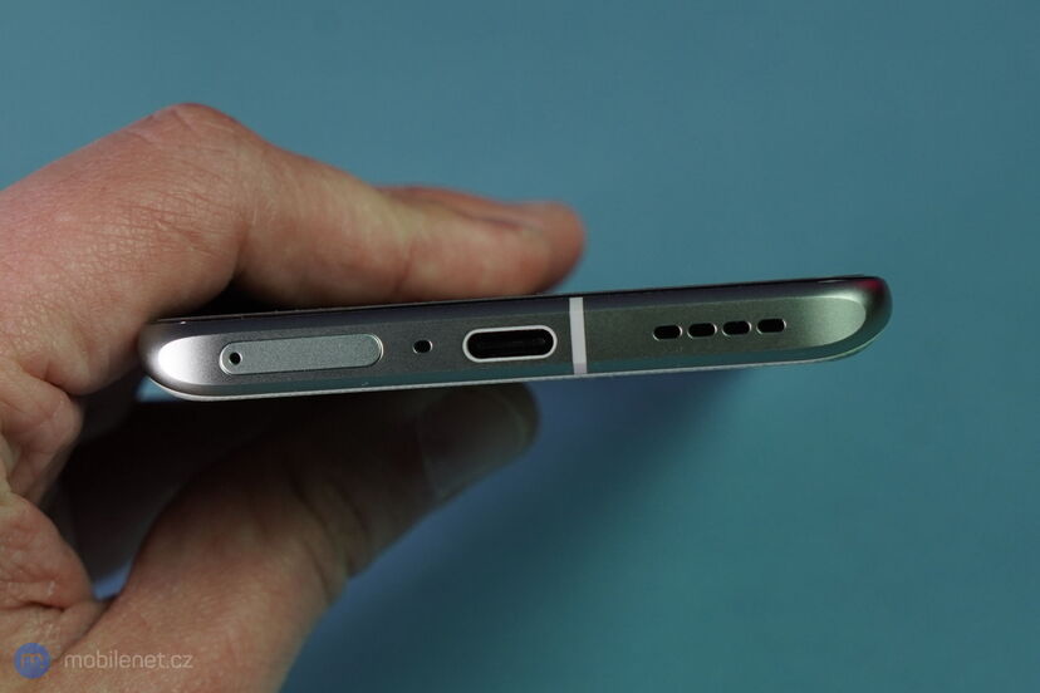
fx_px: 1387
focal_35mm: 48
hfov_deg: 41.1
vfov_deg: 28.1
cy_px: 346
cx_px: 520
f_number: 6.3
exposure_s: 1/160
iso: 800
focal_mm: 48
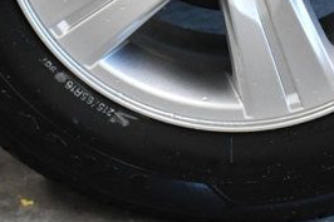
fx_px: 2392
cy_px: -140
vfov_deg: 5.3
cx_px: 192
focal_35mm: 258
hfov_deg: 8.0
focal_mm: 45
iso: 2500
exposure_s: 1/320
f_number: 9
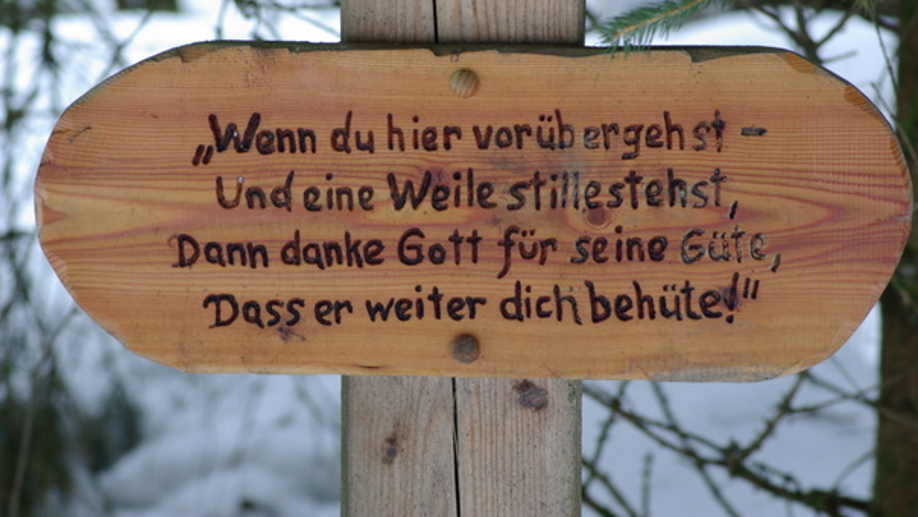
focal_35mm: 200
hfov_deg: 10.8
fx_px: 4869
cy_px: 197
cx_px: 439
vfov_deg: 6.1
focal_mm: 120
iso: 400
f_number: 8
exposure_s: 1/15
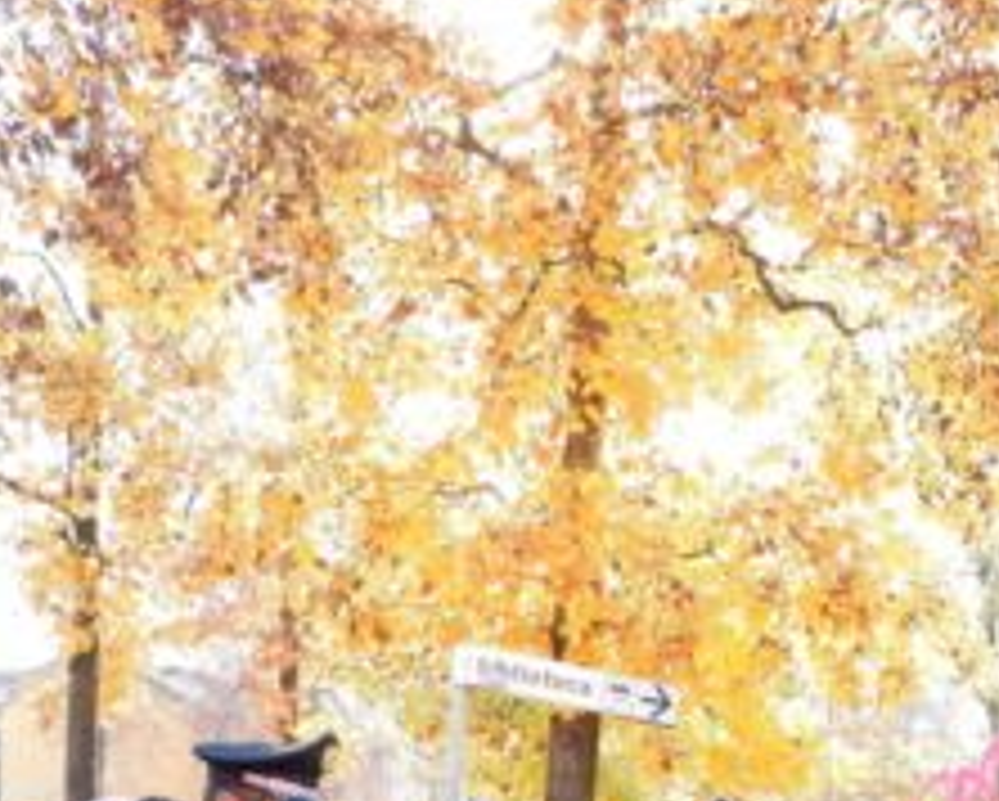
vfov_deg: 21.6
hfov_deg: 28.2
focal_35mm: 66
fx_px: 1953
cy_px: 952
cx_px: 783
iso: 200
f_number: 3.5
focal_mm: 15
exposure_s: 1/125
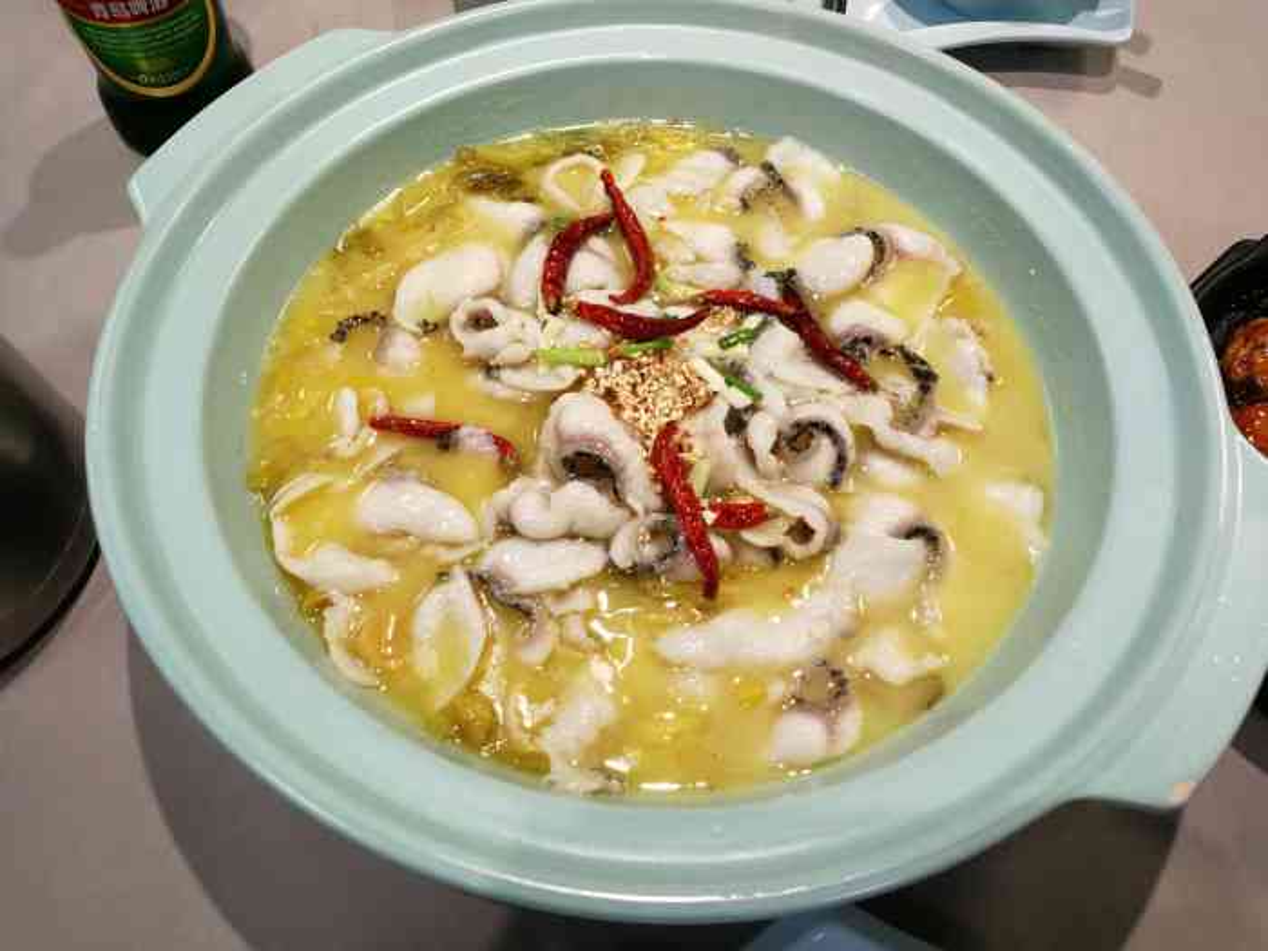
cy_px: 476
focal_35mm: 27
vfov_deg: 51.4
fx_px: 989
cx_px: 634
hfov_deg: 65.3
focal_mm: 3.84
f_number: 2.2
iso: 125
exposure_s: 1/50
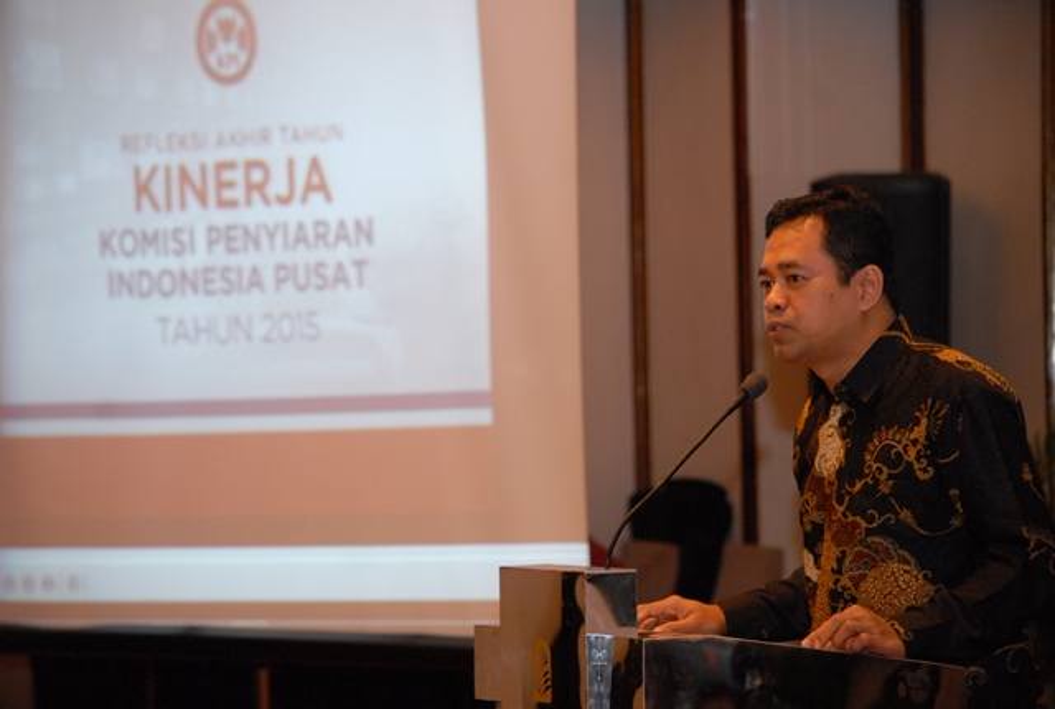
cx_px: 528
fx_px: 4626
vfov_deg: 8.8
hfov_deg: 13.0
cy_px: 354
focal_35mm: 158
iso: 1000
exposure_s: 1/40
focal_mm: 105
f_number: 4.8
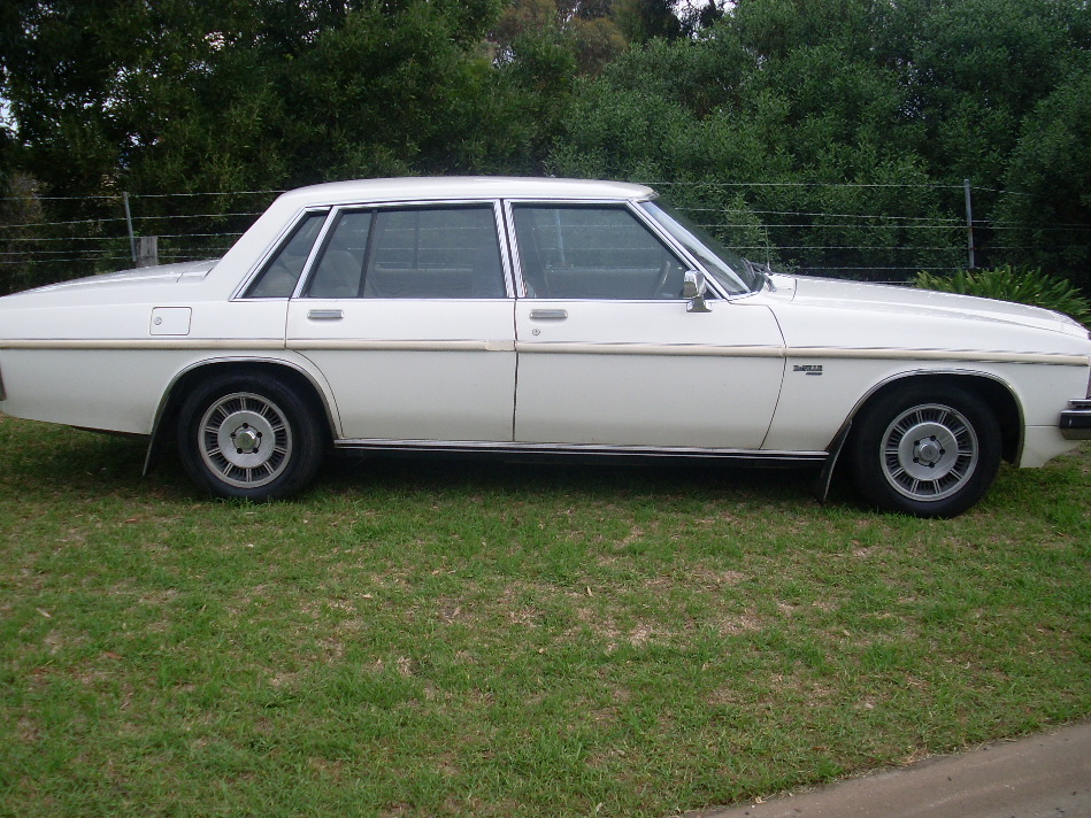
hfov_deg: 45.8
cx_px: 533
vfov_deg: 35.1
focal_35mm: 41
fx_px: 1292
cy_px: 425
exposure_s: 1/90
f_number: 7.7
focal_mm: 6.3
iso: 80
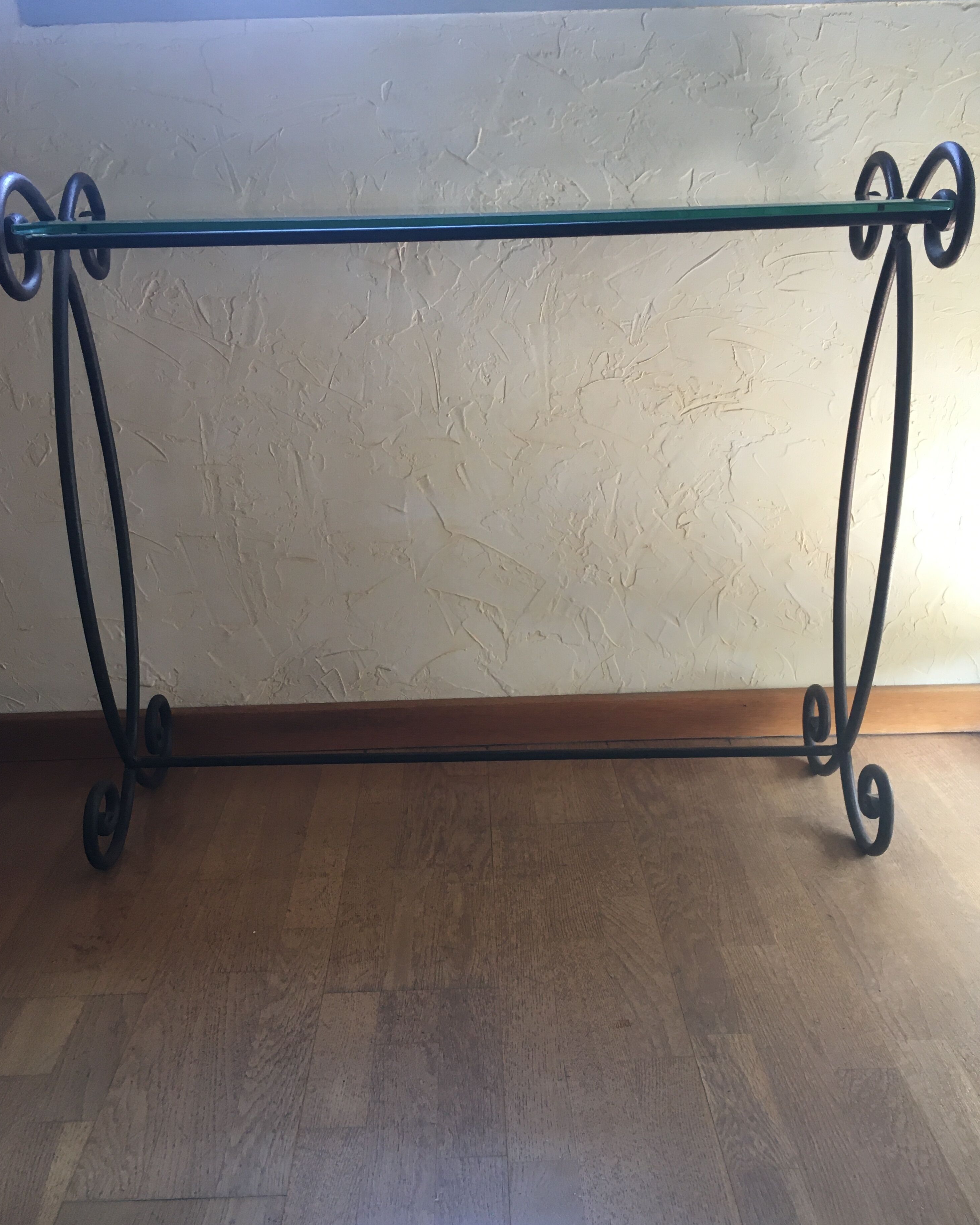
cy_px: 670
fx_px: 1124
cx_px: 484
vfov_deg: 57.1
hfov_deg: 47.1
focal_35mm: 31
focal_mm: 4.15
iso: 50
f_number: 2.2
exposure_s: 1/33
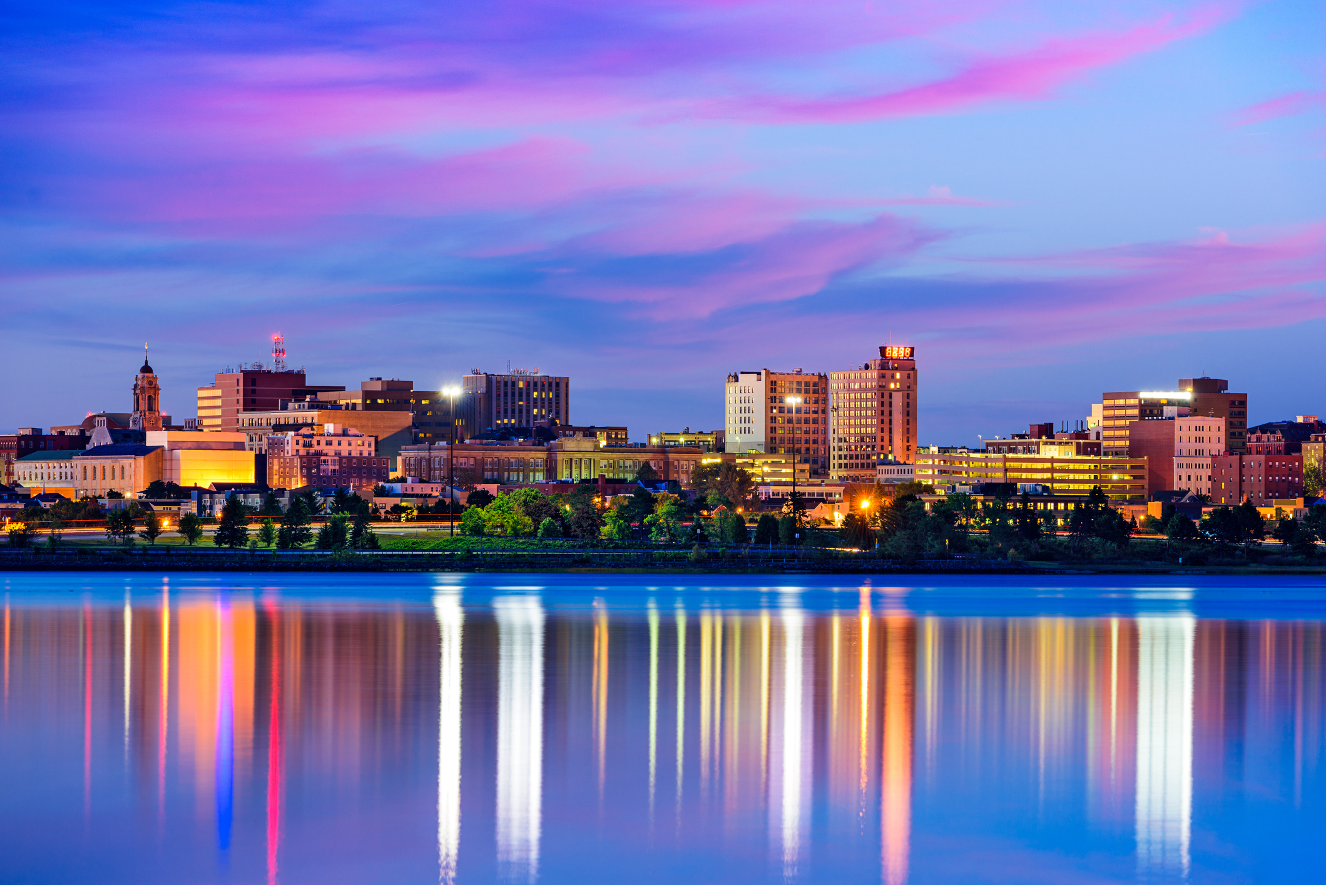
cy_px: 442
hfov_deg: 10.8
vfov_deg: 7.2
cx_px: 663
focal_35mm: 190
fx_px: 7000
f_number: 13
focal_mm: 190
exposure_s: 60
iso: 64
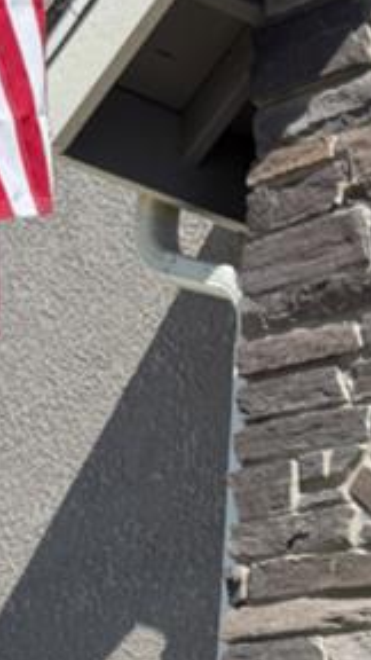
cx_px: 805
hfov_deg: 8.4
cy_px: 773
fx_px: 2378
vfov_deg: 15.3
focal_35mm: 136
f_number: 1.78
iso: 80
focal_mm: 6.76
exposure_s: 1/3279
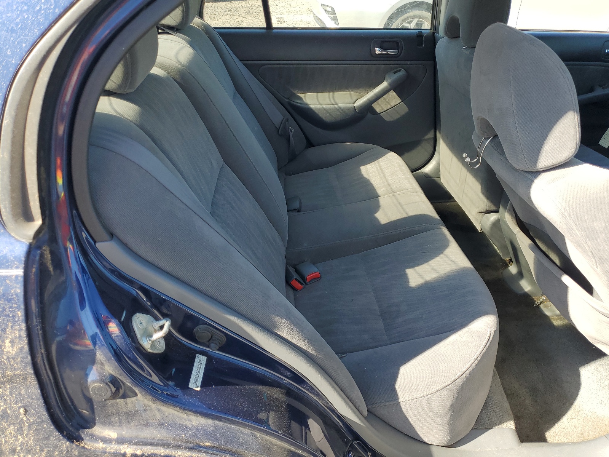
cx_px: 304
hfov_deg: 67.3
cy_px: 228
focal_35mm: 26
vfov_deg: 53.1
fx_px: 457
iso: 50
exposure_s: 1/476
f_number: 1.5
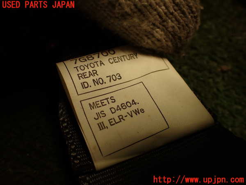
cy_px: 92
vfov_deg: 44.2
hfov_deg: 56.8
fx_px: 227
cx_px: 123
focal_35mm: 32
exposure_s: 1/60
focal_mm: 5.79
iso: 200
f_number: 2.4
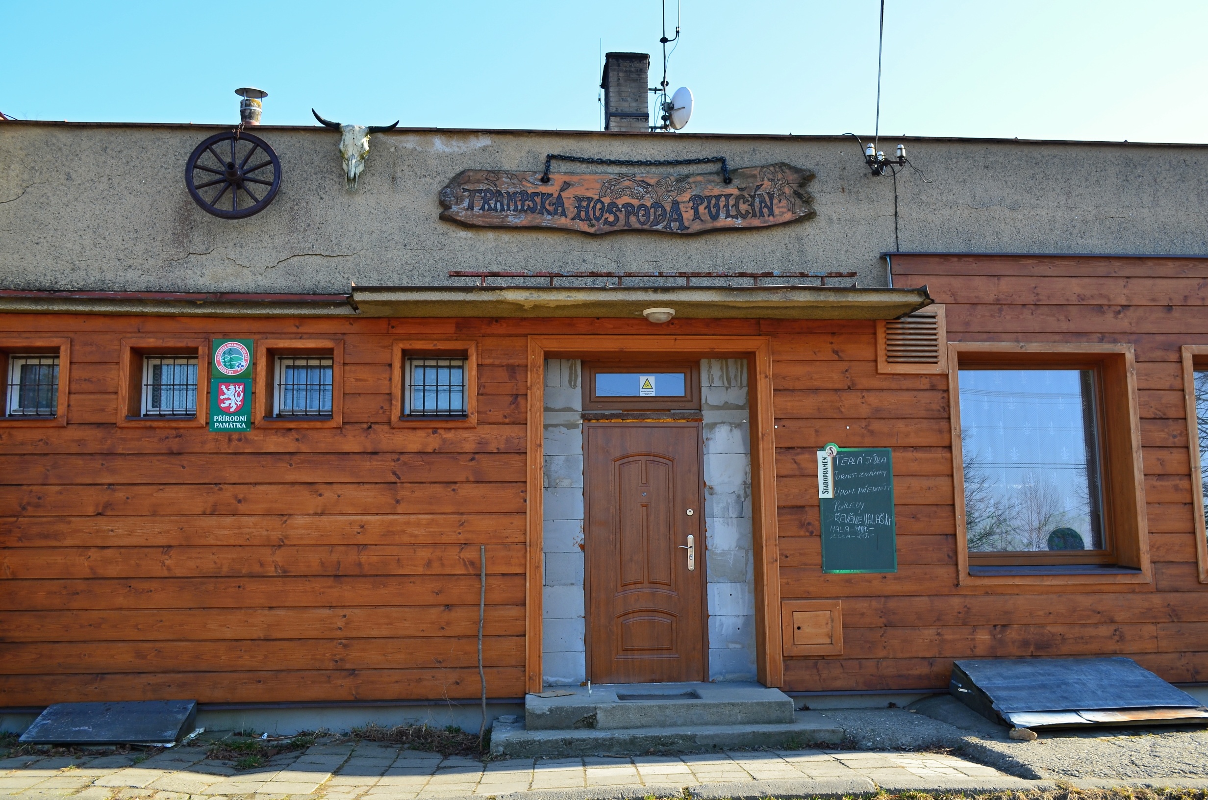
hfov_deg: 53.2
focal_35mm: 36
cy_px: 400
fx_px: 1205
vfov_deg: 36.7
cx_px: 604
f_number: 7.1
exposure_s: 1/200
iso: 200
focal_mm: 24
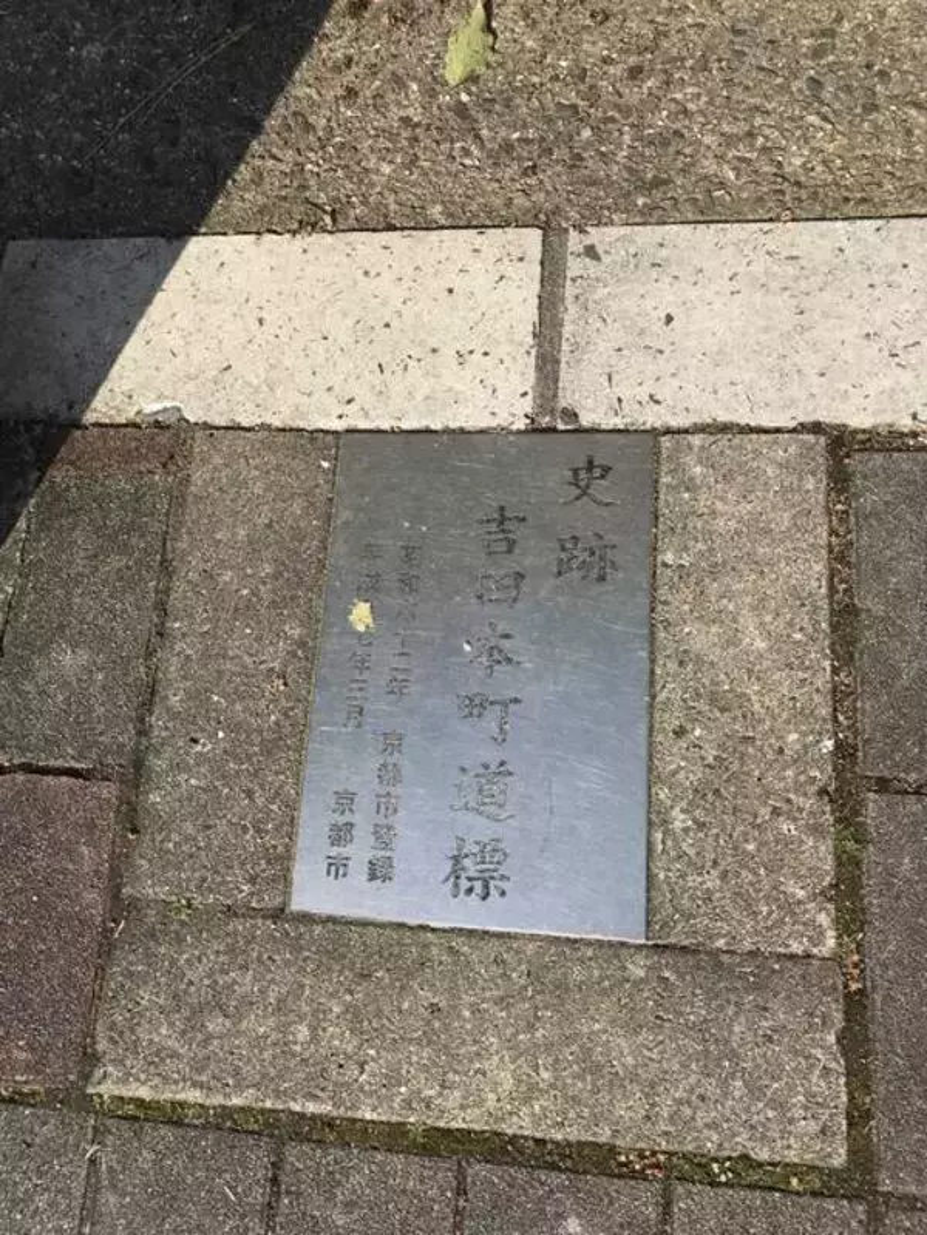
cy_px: 618
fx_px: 1000
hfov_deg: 49.7
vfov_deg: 63.4
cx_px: 464
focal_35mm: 28
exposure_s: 1/1497
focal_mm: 3.99
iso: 20
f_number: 1.8
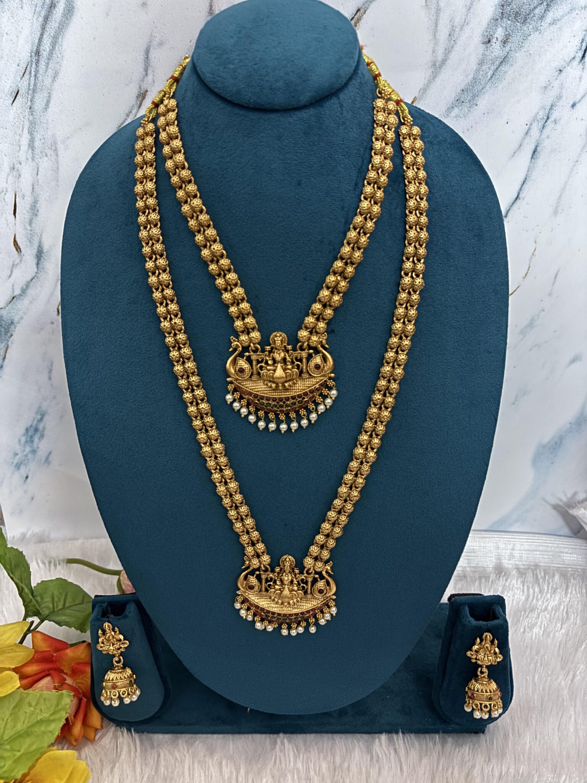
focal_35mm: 26
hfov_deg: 53.1
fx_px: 588
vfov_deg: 67.3
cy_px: 392
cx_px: 294
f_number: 1.6
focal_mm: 5.96
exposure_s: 1/17
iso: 1000
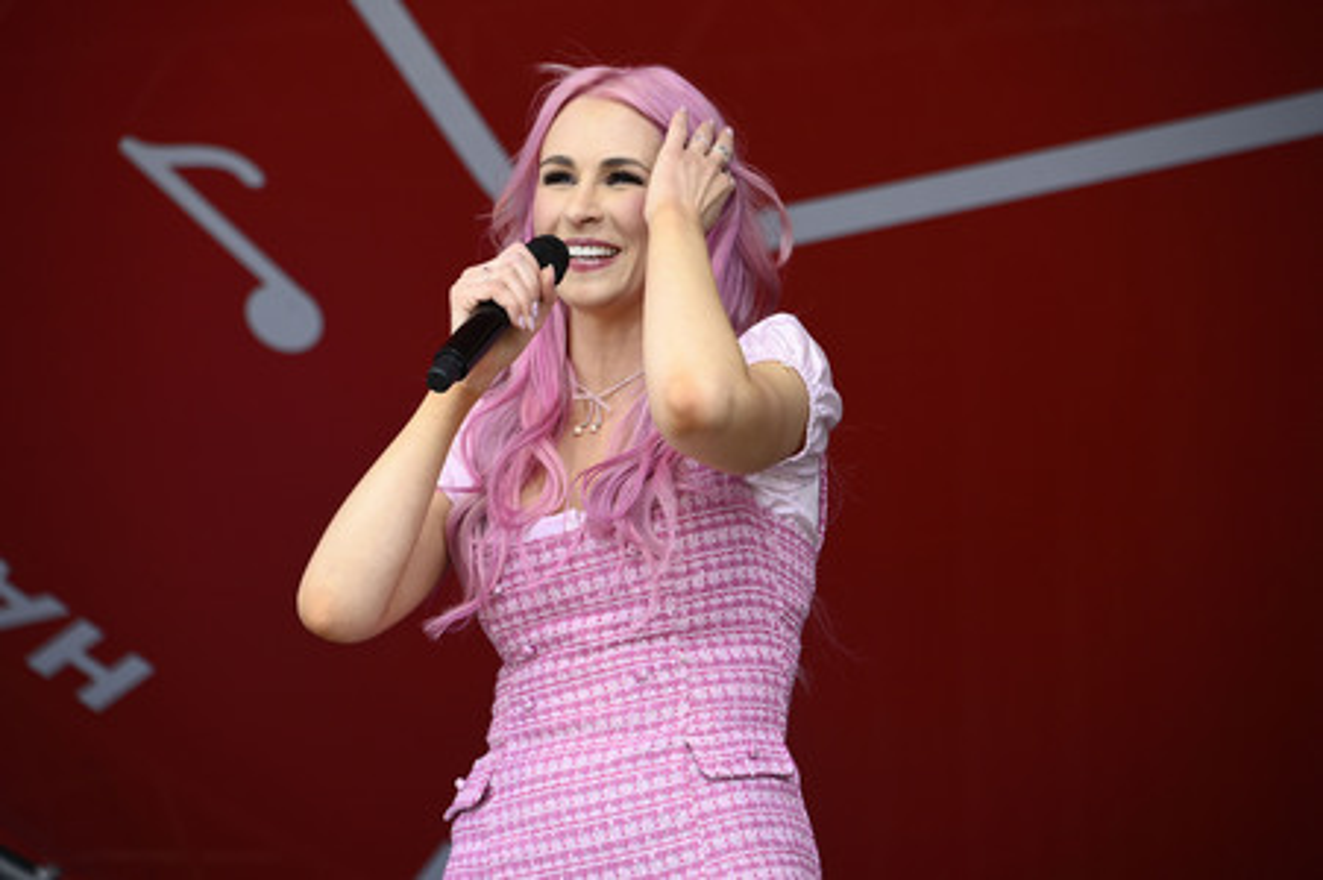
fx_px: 6977
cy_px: 440
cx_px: 662
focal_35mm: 190
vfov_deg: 7.2
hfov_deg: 10.8
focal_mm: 190
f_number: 5.6
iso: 250
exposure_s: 1/250
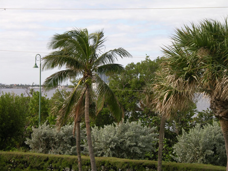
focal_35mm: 120
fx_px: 790
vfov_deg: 12.3
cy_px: 86
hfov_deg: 16.4
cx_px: 114
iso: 50
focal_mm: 29.5
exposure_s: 1/256
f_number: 4.7
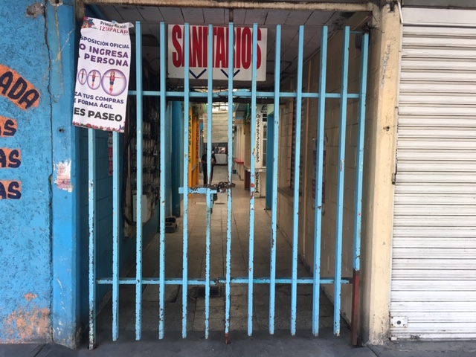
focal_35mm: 29
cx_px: 238
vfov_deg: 48.2
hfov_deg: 61.7
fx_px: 399
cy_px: 178
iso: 25
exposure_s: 1/40
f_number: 2.2
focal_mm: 4.15
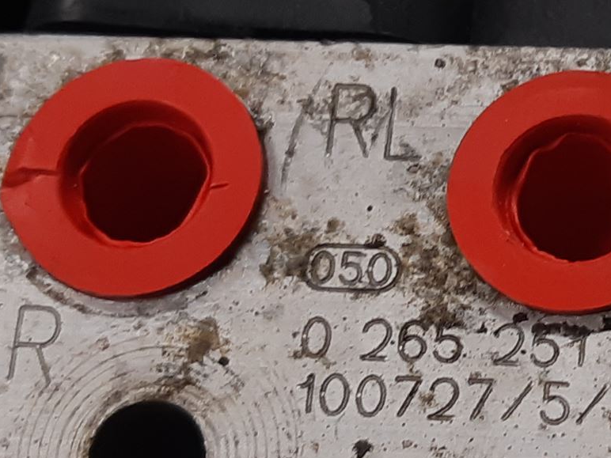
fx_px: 1218
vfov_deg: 21.0
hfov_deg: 26.1
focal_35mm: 69
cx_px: 669
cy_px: 386
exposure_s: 1/50
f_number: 1.7
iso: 80
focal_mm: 3.93
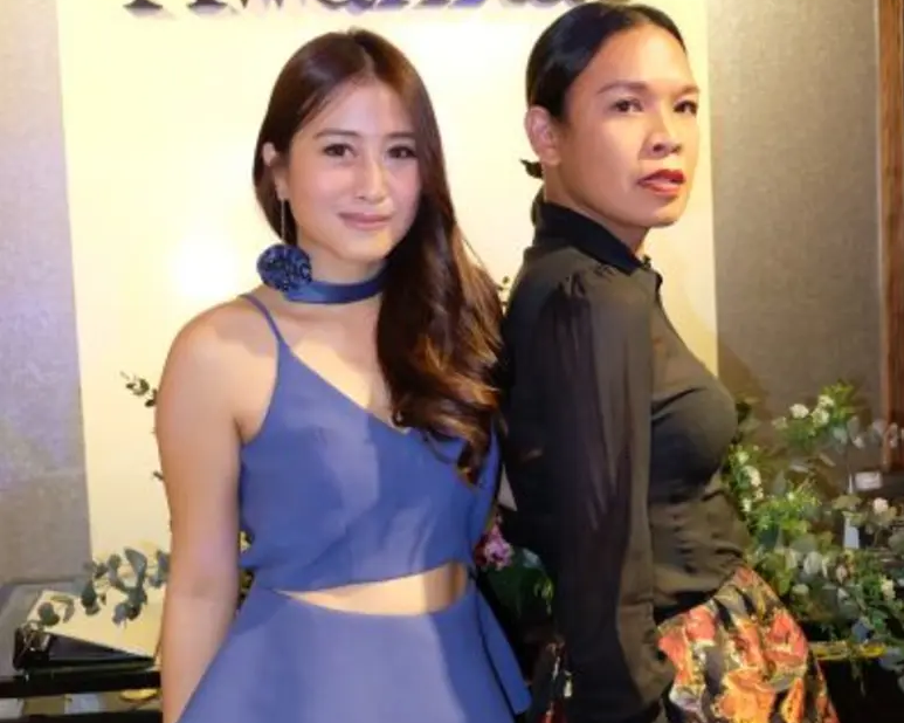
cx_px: 455
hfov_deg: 34.8
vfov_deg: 28.1
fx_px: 1444
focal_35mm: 54
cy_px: 377
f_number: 4.5
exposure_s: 1/125
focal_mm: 25.6
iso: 3200
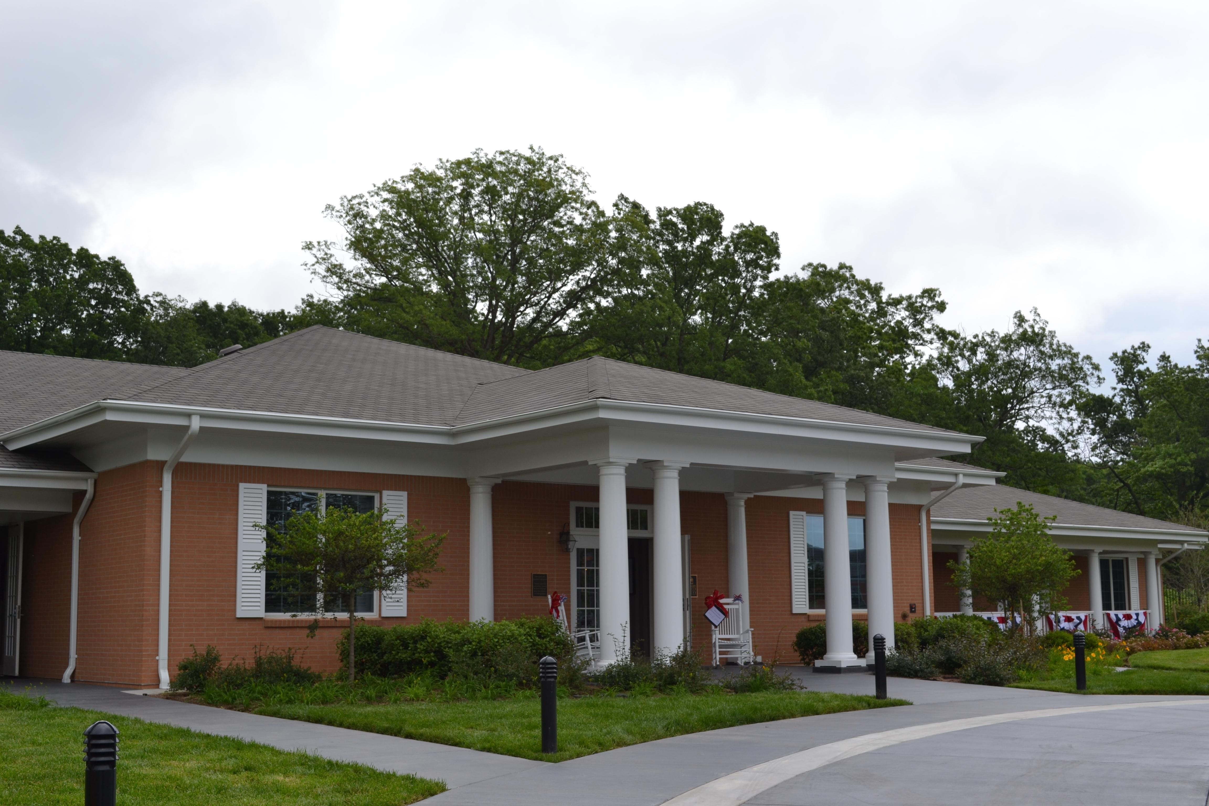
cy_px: 403
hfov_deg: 45.0
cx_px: 604
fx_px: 1461
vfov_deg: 30.8
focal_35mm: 44
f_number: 8
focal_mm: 29
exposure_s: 1/250
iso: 100
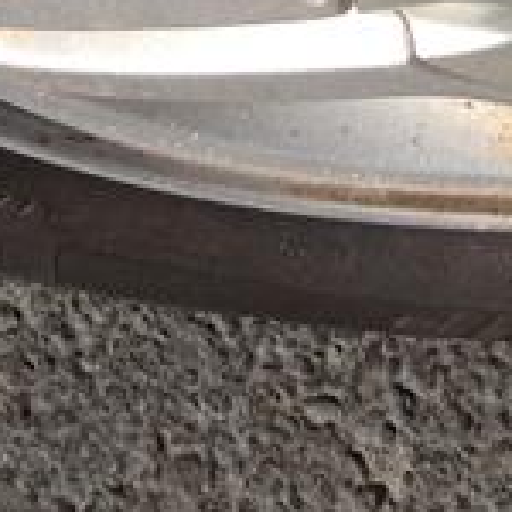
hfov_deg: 8.6
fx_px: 3330
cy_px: -563
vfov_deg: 8.3
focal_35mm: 199
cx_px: 744
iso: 50
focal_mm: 4.13
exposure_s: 1/1063
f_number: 2.4
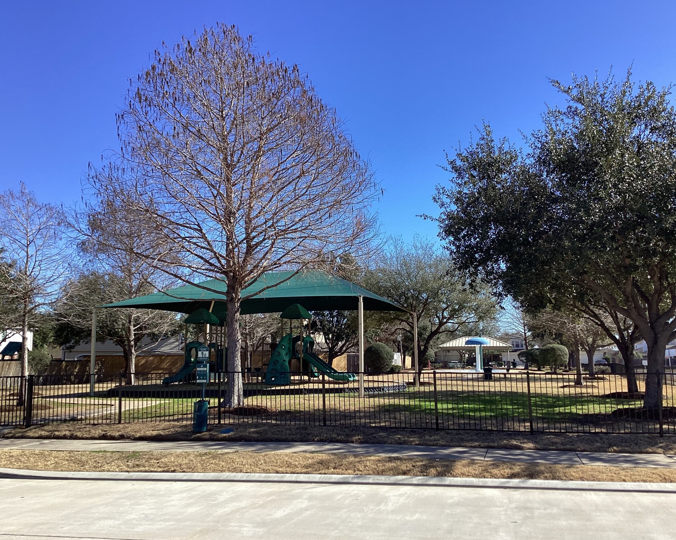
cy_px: 274
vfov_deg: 44.5
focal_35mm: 33
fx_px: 660
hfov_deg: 54.2
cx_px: 357
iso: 25
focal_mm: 3.3
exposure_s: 1/1006
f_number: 2.4
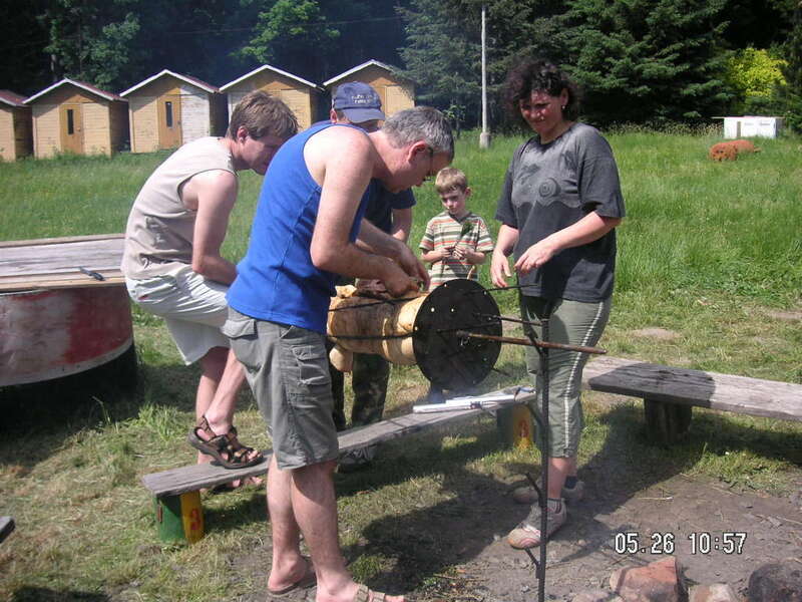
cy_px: 301
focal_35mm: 37
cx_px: 401
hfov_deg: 50.1
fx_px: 857
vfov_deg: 38.7
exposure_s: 1/180
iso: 50
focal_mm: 6.1
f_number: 6.7
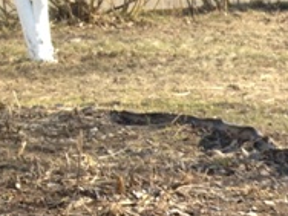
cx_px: 571
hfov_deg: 12.3
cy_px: 386
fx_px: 1190
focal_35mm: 143
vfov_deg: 9.8
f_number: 2.4
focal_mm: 4.28
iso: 50
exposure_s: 1/336
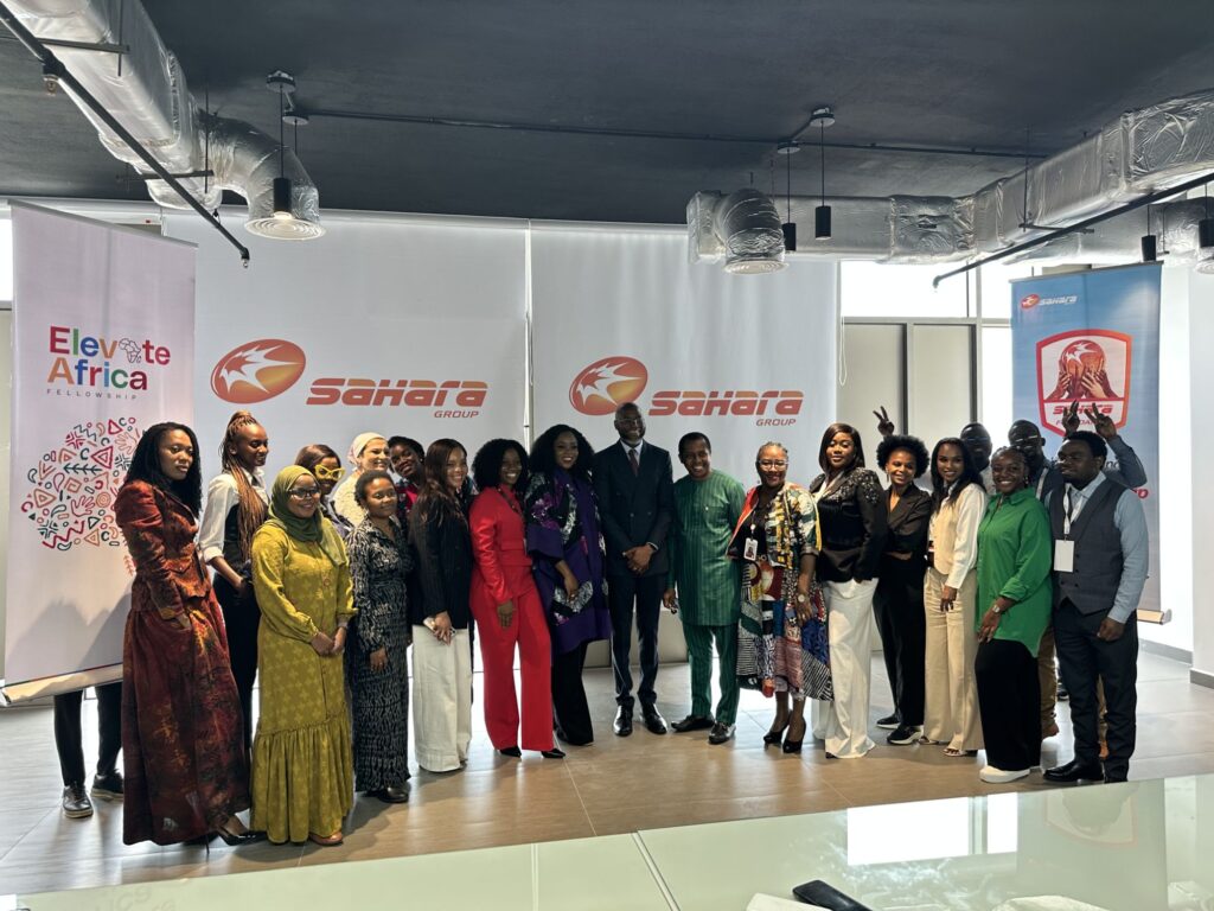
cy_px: 456
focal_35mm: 24
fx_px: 842
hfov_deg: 71.6
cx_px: 607
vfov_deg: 56.8
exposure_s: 1/50
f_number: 1.78
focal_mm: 6.86
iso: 125
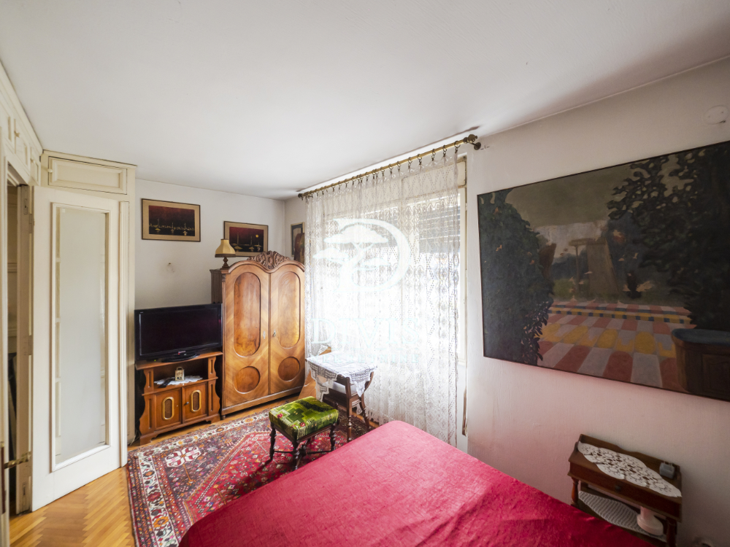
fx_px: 295
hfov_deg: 102.1
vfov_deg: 85.7
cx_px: 365
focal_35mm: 14
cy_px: 274
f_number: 4
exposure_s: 1/20
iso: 400
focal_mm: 7
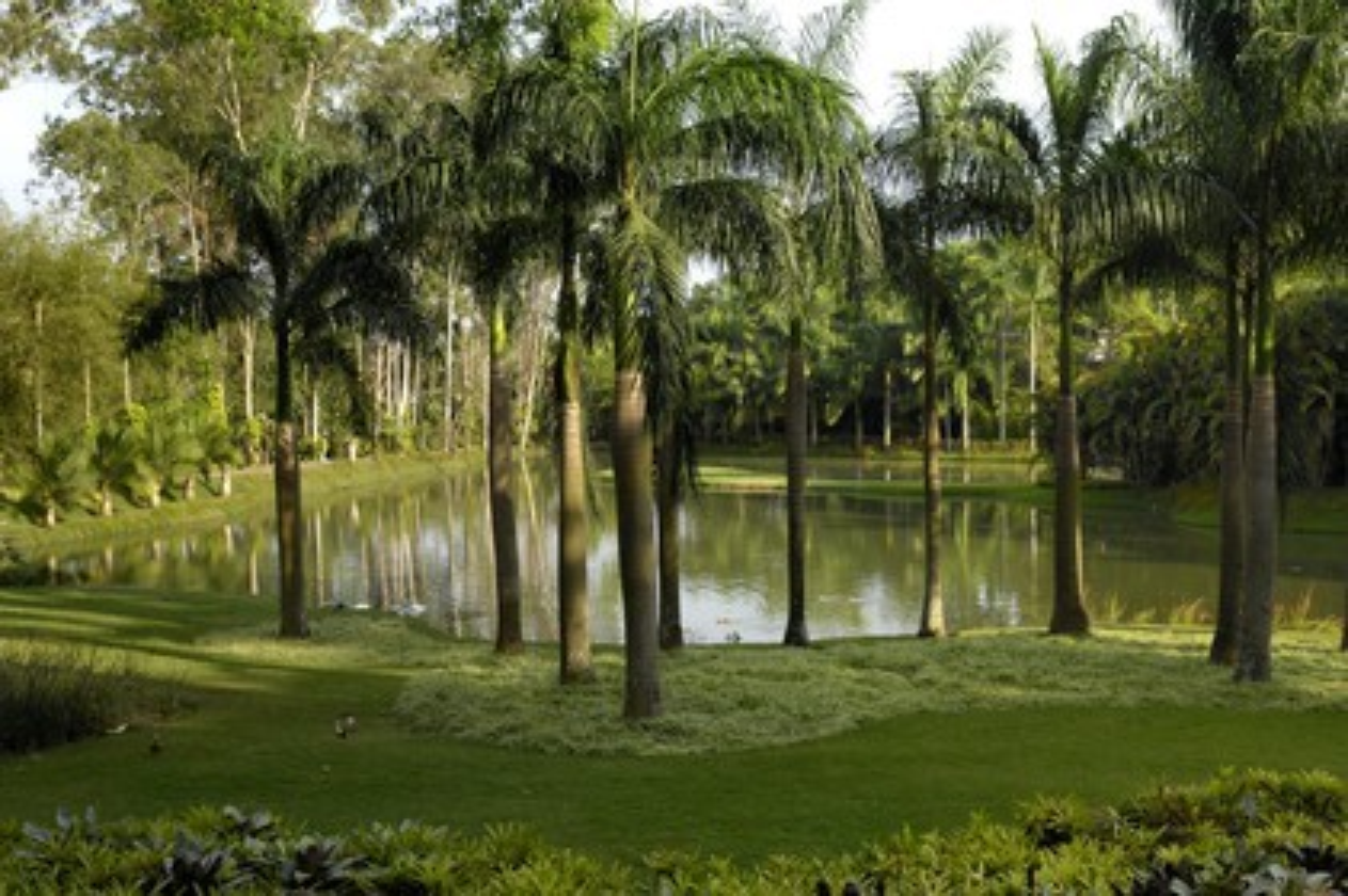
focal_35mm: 42
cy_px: 448
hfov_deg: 46.4
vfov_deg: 31.8
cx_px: 674
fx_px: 1571
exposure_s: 1/100
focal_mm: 28
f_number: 6.7
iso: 100
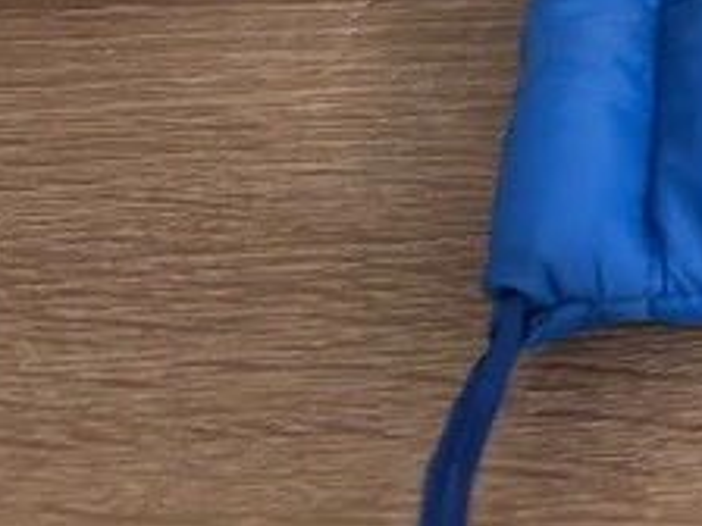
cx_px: 1232
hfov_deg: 14.9
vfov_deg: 11.5
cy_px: -542
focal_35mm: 116
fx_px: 2352
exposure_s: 1/20
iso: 400
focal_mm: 5.96
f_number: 1.6
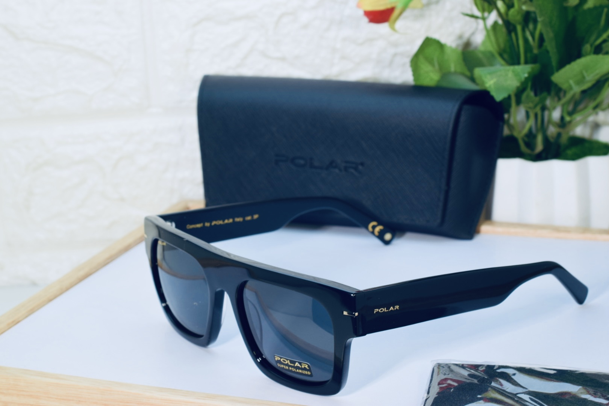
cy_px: 203
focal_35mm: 75
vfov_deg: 18.2
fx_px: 1269
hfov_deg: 27.0
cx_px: 304
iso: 125
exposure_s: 1/80
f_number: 7.1
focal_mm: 50
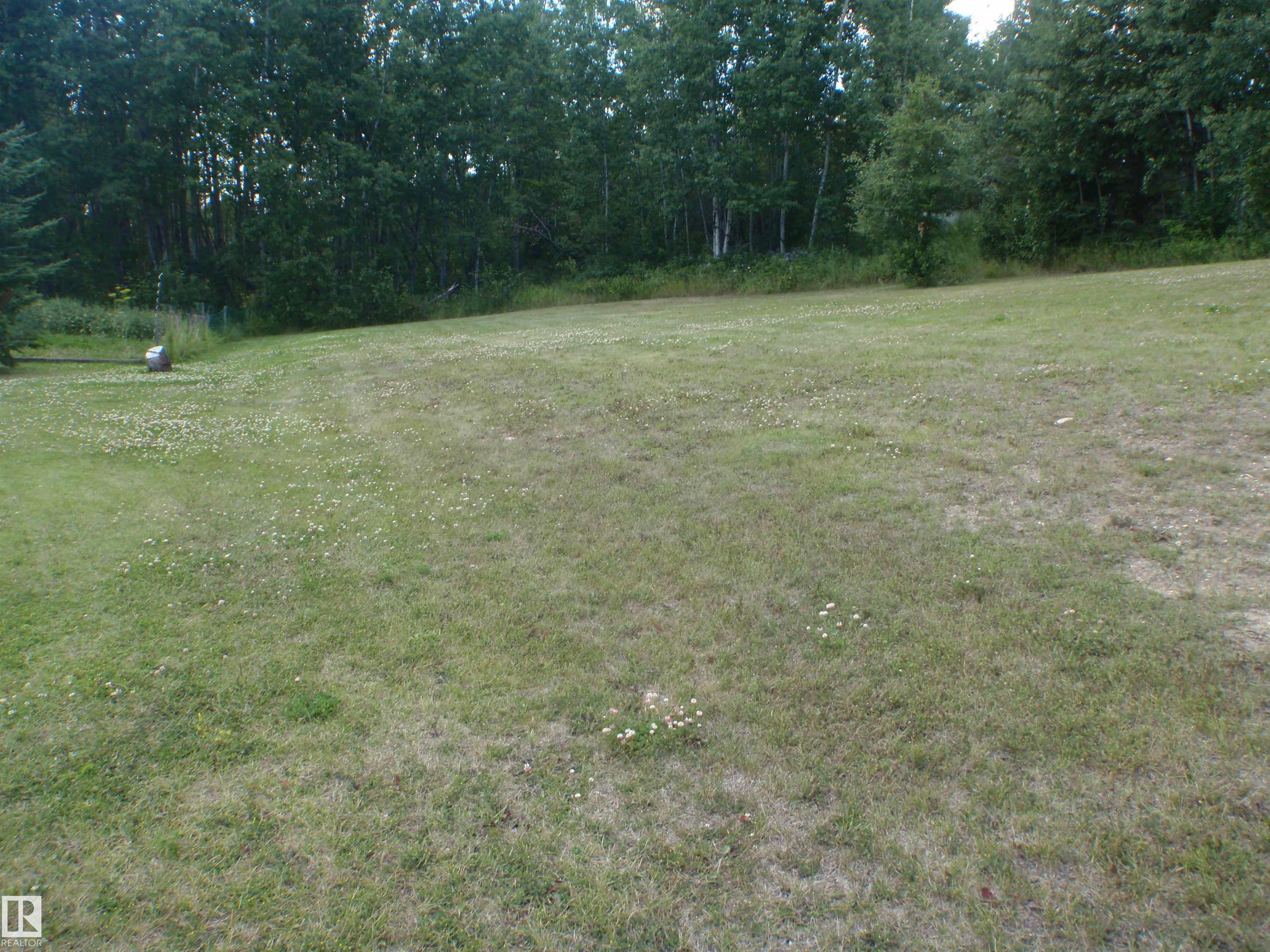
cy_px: 476
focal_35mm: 28
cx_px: 635
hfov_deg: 63.4
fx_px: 1027
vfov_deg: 49.7
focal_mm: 5
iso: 64
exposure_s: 1/80
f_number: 4
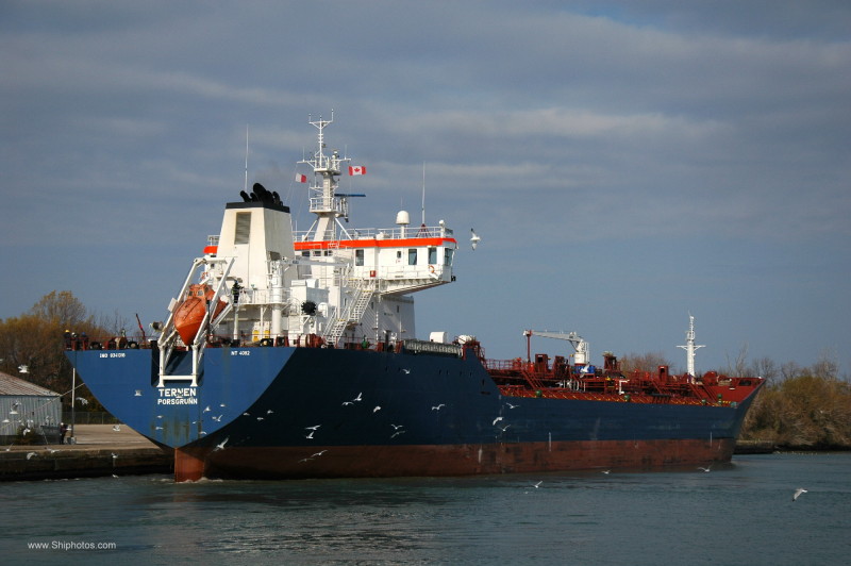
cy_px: 283
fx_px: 1771
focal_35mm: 75
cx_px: 426
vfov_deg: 18.2
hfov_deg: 27.0
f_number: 7.1
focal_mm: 50
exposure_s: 1/1600
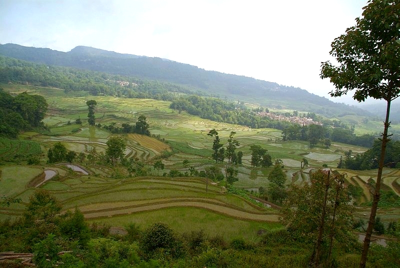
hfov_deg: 67.3
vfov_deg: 48.0
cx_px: 200
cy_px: 134
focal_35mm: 27
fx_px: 300
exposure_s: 1/180
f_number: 6.7
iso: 100
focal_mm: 18
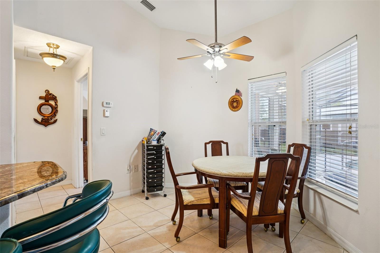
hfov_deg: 93.3
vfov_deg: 70.4
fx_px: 179
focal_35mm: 17
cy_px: 126
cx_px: 190
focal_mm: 17
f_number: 8
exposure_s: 1/10
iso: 400
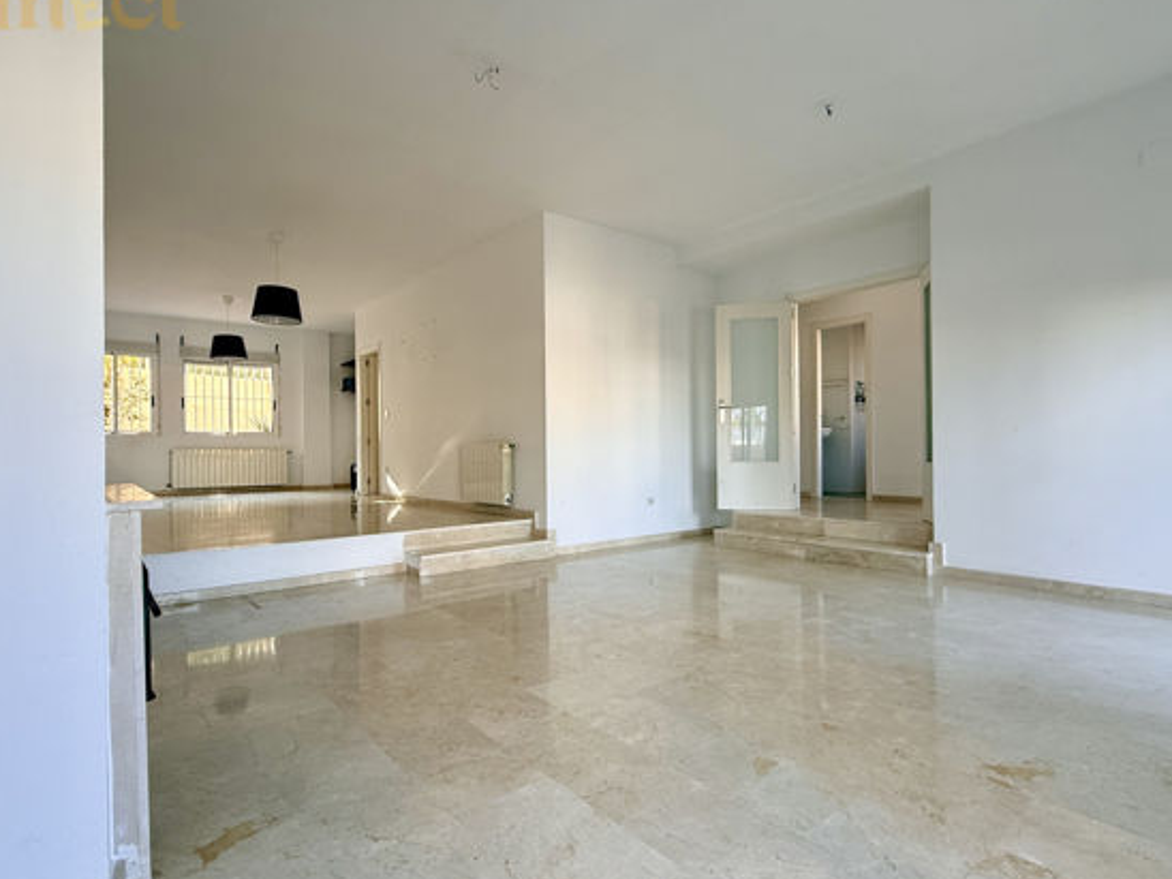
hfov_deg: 87.8
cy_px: 449
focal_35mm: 18
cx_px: 591
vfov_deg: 71.6
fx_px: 609
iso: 80
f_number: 2.2
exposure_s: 1/99
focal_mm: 2.22
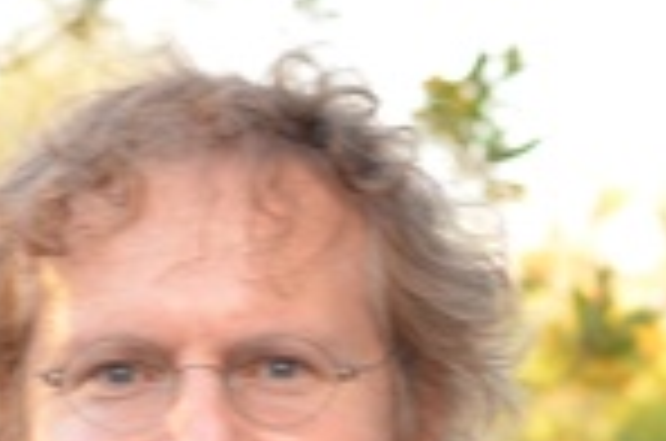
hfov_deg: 4.7
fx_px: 8135
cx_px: 468
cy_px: 747
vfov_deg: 3.1
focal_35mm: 441
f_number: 4.5
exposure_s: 1/80
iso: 250
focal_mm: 55
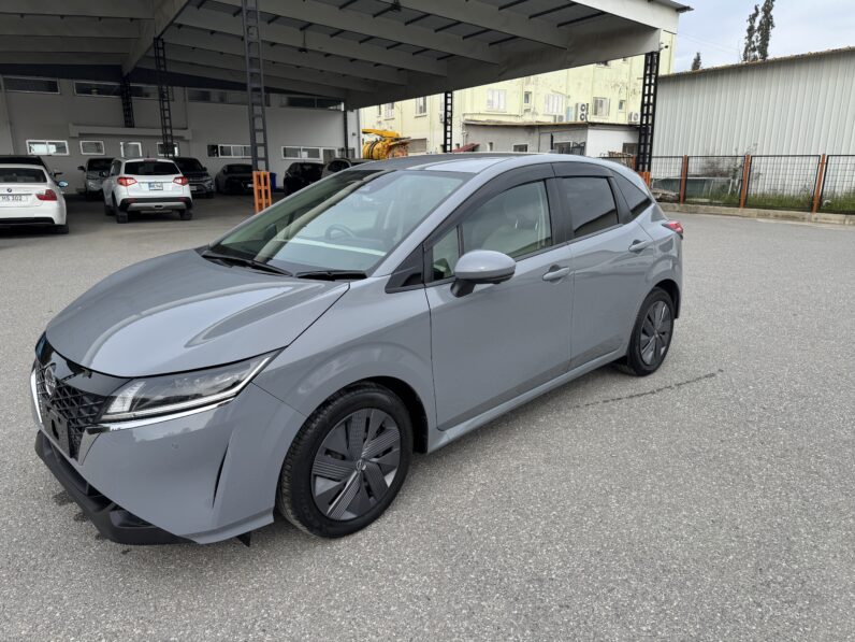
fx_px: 593
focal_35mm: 24
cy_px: 321
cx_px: 428
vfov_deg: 56.8
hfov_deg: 71.6
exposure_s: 1/2041
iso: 80
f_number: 1.78
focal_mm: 6.76
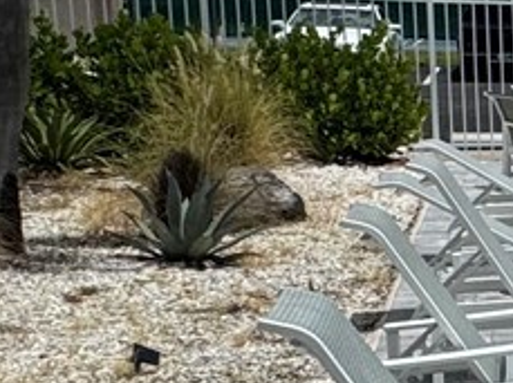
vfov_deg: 15.0
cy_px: 177
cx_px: 1389
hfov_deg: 12.6
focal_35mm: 98
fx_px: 1450
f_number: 2.2
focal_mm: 2.22
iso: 40
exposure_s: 1/3906
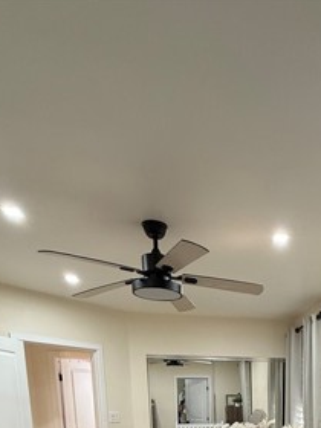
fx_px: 396
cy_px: 485
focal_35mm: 32
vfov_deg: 42.6
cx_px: 271
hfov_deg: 41.6
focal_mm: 2.22
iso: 200
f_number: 2.2
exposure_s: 1/60
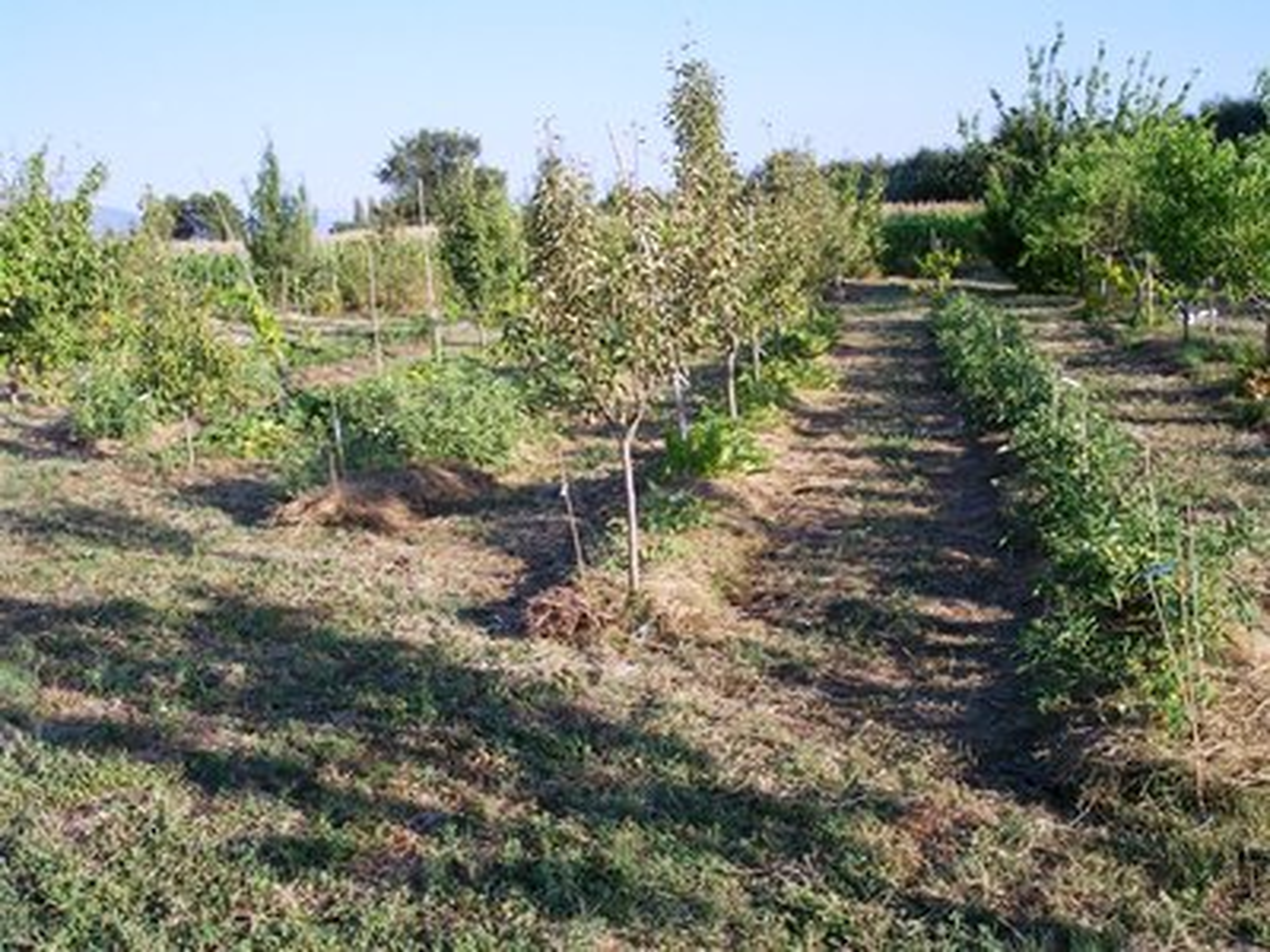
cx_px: 635
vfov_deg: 37.7
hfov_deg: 49.0
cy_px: 476
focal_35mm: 38
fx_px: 1394
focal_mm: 8
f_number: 4.8
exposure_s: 1/350
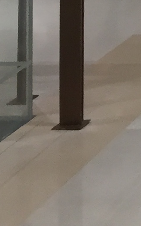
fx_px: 1187
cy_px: -299
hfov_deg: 5.9
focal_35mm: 193
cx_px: 538
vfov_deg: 9.7
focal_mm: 4.15
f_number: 2.2
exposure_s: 1/33
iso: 32
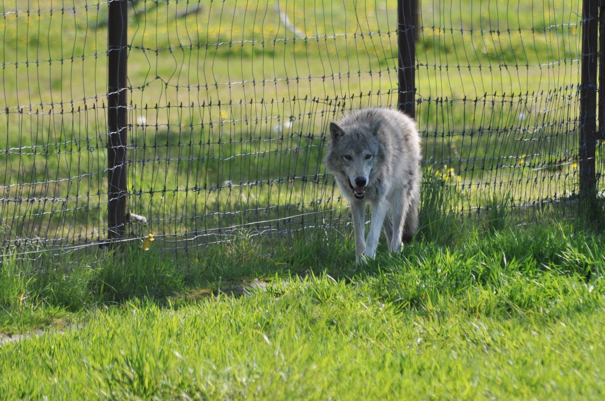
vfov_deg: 3.0
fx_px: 7552
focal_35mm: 450
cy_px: 200
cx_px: 302
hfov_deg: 4.6
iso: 400
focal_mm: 300
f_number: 5.6
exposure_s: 1/1000
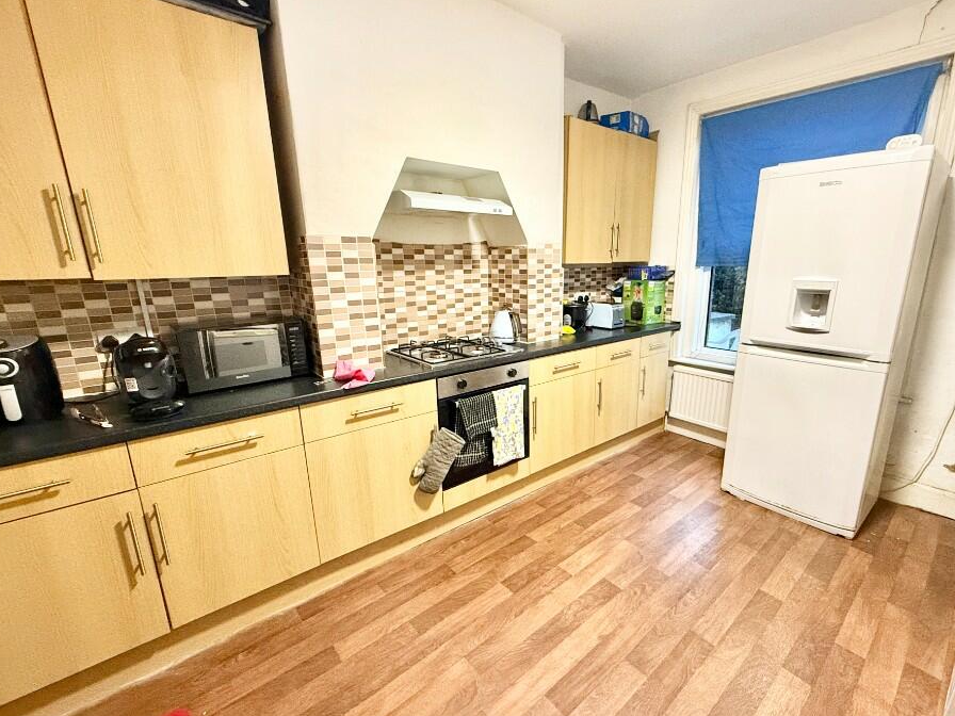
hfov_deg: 94.1
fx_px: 441
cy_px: 368
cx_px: 529
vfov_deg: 78.1
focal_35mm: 16
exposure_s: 1/50
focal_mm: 2.22
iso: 500
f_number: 2.2
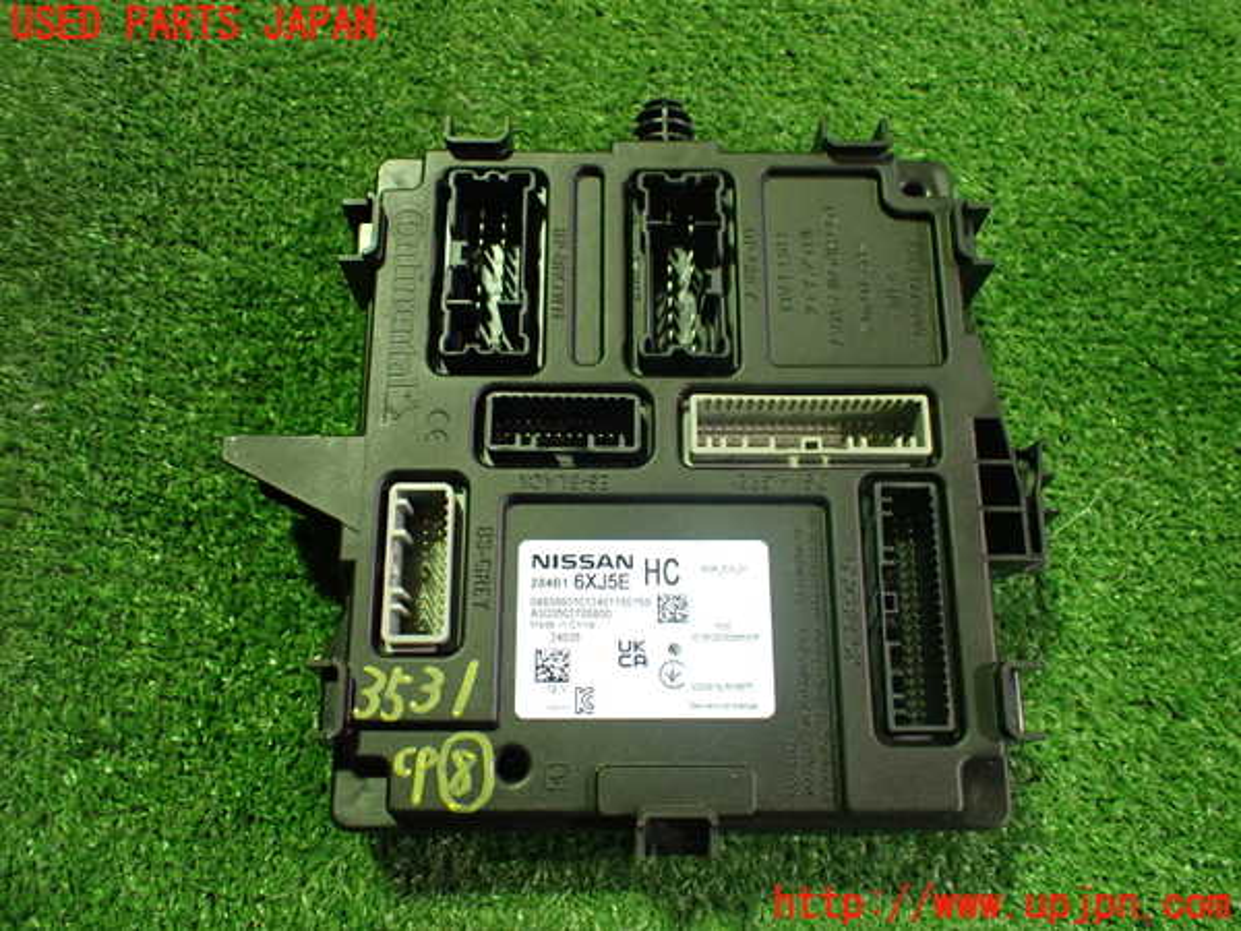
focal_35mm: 30
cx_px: 620
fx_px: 1076
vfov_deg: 46.8
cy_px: 466
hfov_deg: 60.0
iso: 800
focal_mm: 5.4
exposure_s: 1/40
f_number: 2.3
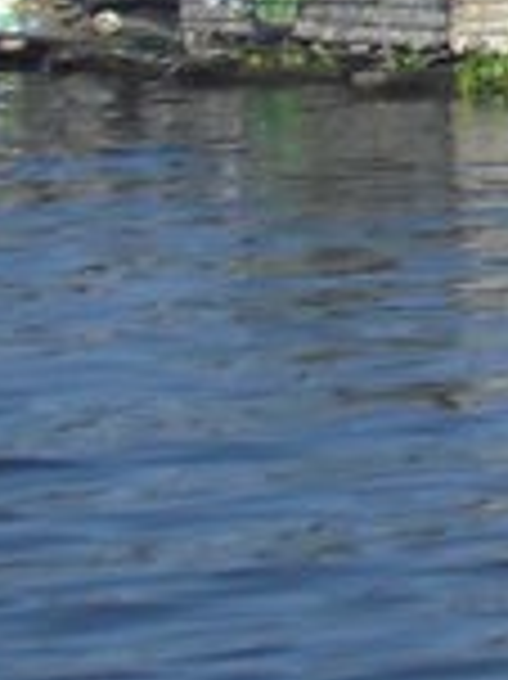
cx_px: 2099
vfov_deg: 7.5
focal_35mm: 258
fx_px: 5055
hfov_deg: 5.1
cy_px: -504
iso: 100
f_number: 8
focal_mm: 6.2
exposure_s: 1/200
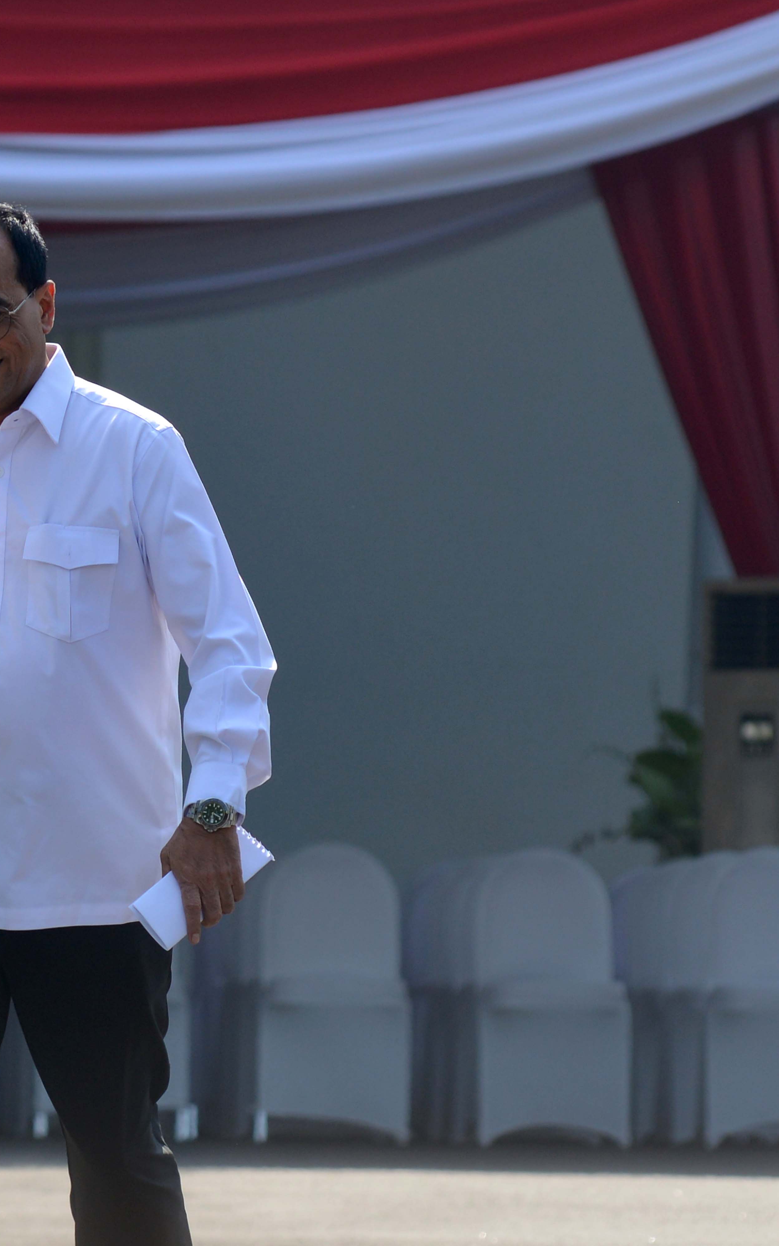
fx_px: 10393
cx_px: 21
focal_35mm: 306
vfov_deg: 6.9
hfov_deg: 4.3
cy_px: 623
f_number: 6.3
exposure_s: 1/800
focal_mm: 200
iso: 400
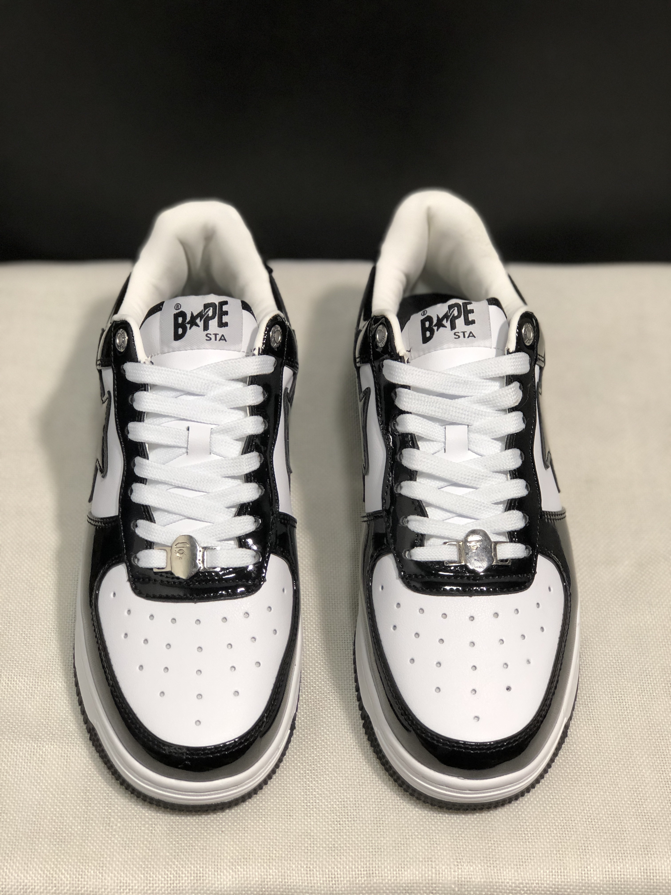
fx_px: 1473
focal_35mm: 57
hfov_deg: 25.7
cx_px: 336
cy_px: 448
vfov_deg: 33.8
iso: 80
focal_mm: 6.6
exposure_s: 1/30
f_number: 2.8
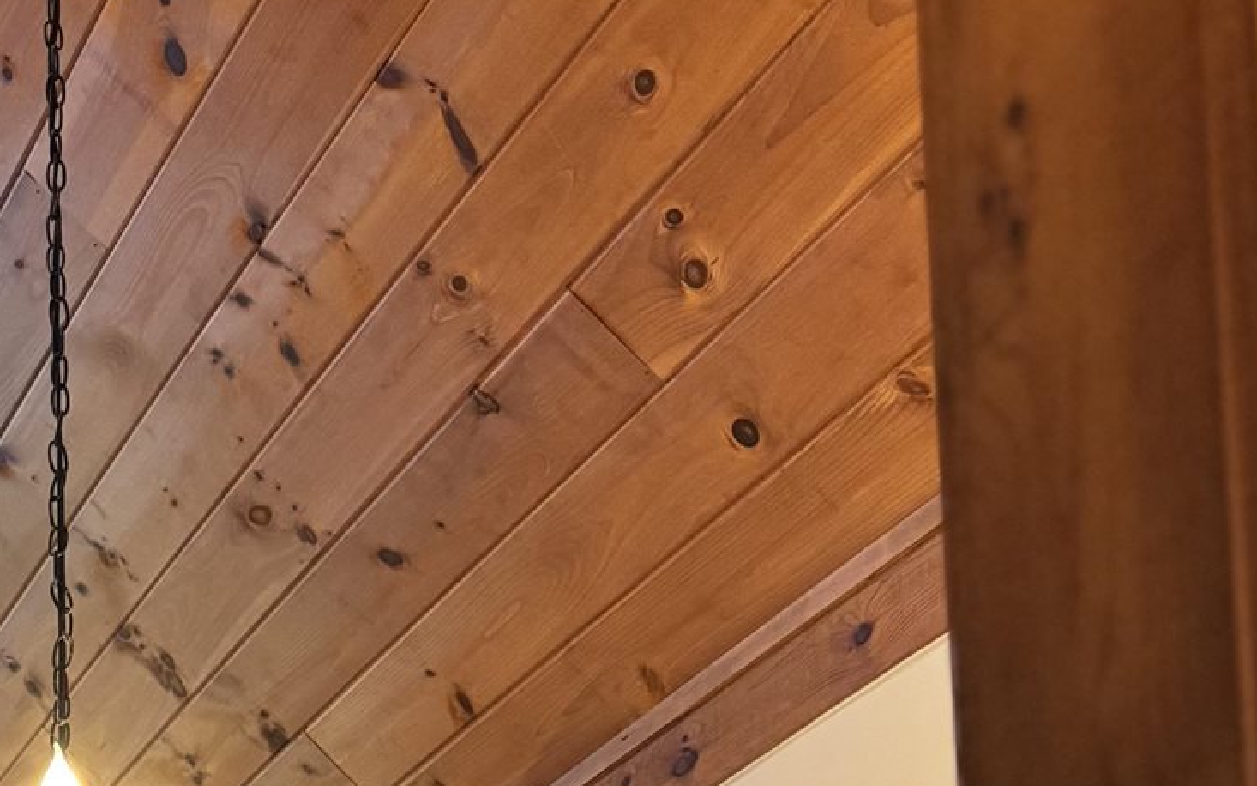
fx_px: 2740
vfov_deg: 14.1
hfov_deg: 24.2
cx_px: -117
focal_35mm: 80
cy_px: 1493
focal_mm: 6.76
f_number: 1.78
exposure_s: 1/60
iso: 320
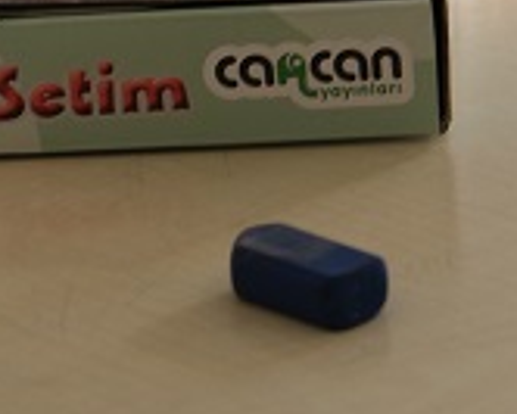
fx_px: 6170
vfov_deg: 3.8
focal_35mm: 403
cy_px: -47
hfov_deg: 4.8
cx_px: 56
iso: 250
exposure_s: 1/100
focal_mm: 76.3
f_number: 4.5
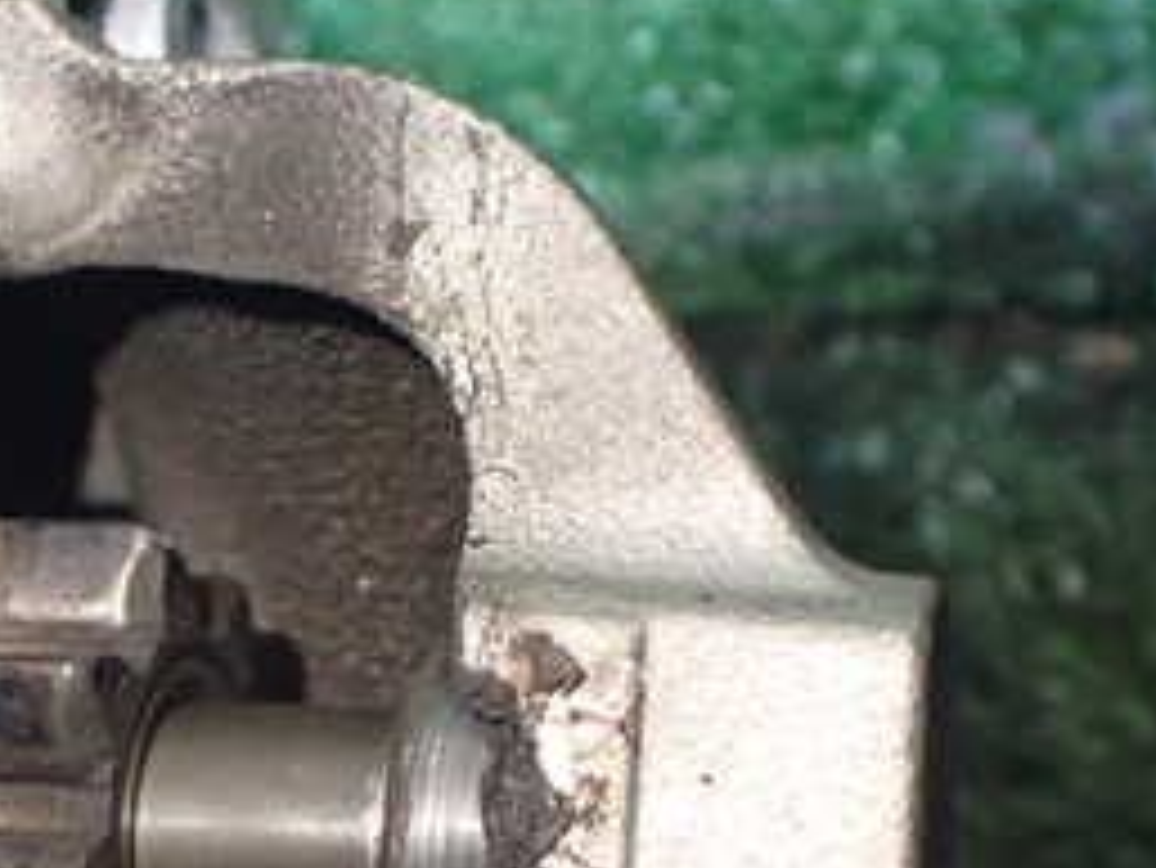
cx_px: 175
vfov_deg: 20.5
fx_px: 2339
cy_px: 805
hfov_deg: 27.0
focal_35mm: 70
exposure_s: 1/125
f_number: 2.3
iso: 640
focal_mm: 5.4
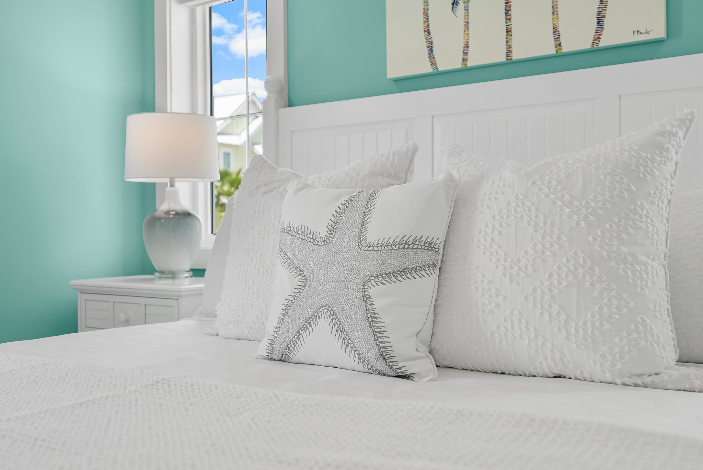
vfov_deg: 36.9
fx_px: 704
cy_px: 235
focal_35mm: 36
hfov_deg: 53.1
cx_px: 352
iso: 250
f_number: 2.8
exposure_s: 1/250
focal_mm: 24
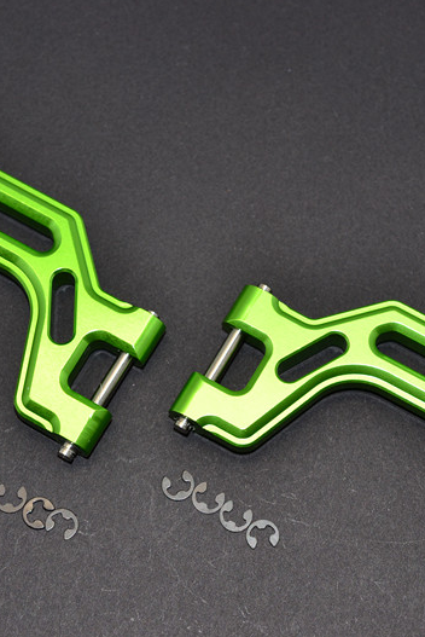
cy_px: 318
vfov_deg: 22.4
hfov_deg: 15.0
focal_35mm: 91
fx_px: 1609
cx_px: 216
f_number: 9
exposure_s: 1/60
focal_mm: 40
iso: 100
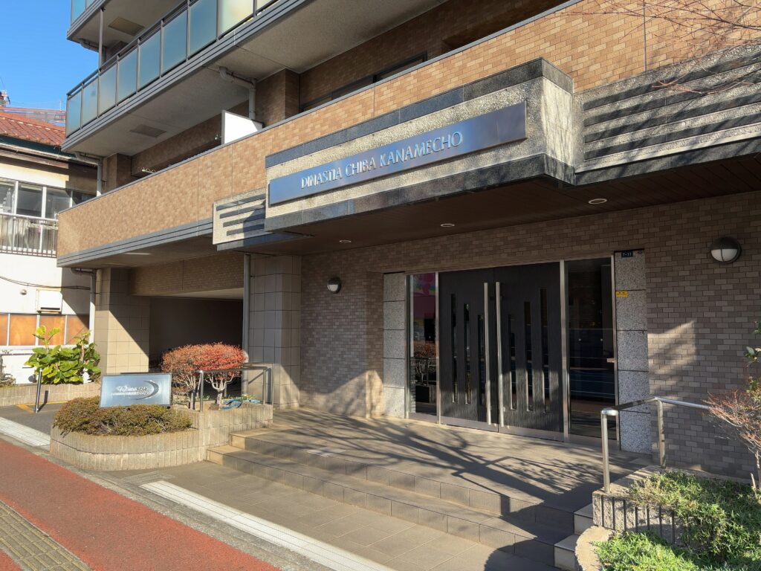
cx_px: 380
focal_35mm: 26
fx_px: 572
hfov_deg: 67.3
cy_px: 286
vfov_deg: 53.1
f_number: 1.6
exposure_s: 1/787
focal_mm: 5.96
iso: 50
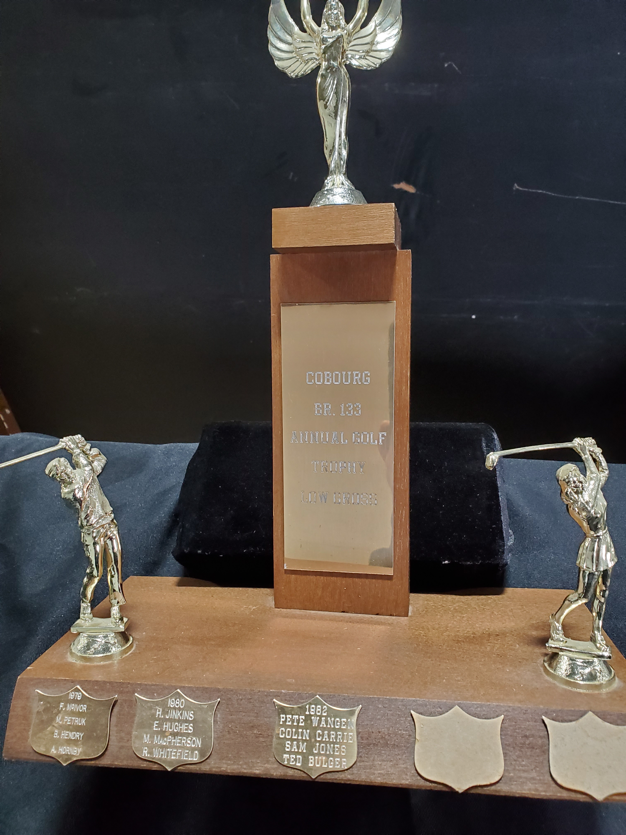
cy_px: 418
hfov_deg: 53.1
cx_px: 313
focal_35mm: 26
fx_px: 627
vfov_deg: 67.3
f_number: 2.4
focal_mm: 4.3
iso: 500
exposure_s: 1/39
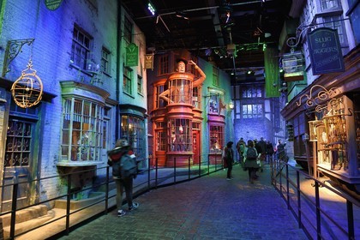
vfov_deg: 53.1
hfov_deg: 73.7
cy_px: 120
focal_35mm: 24
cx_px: 180
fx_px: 240
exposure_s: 1/8
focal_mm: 24
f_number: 6.3
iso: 1600
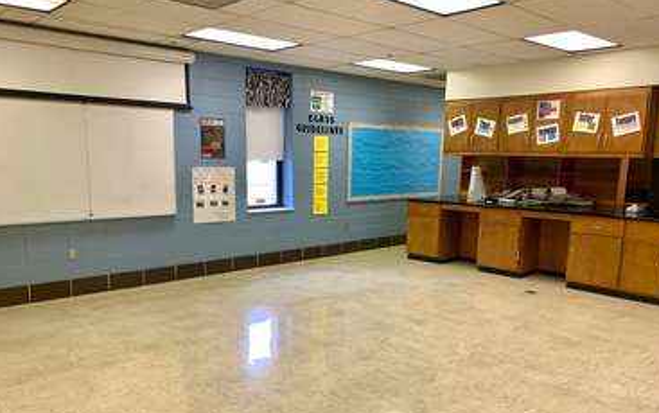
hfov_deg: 62.9
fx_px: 539
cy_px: 262
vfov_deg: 41.6
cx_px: 323
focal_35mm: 30
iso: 80
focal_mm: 4.25
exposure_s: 1/60
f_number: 1.8
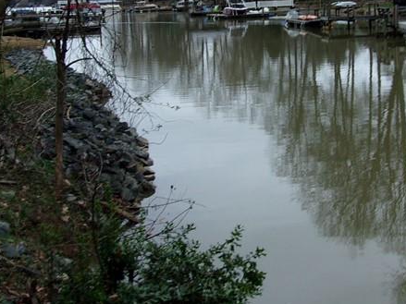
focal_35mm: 63
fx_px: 739
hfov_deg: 30.6
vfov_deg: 23.0
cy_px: 65
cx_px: 263
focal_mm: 4.9
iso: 80
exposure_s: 1/34
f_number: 10.4
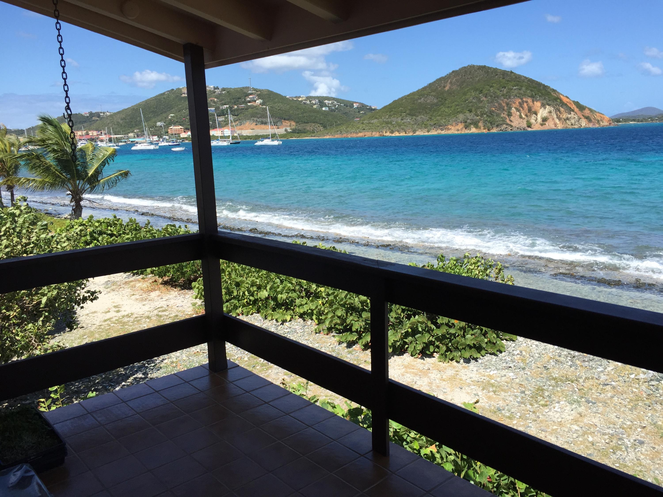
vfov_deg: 48.2
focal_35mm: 29
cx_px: 332
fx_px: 555
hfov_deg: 61.7
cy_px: 248
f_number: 2.2
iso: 32
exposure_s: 1/1883
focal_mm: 4.15
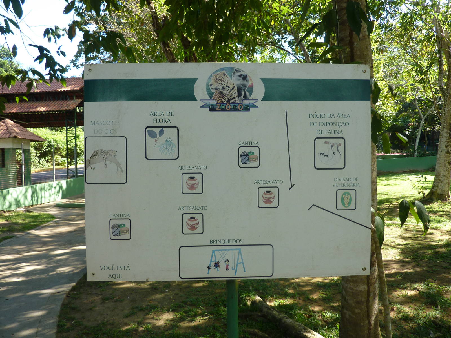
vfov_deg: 54.9
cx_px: 226
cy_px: 169
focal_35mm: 25
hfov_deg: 69.4
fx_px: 326
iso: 80
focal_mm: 4.1
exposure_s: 1/100
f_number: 3.3
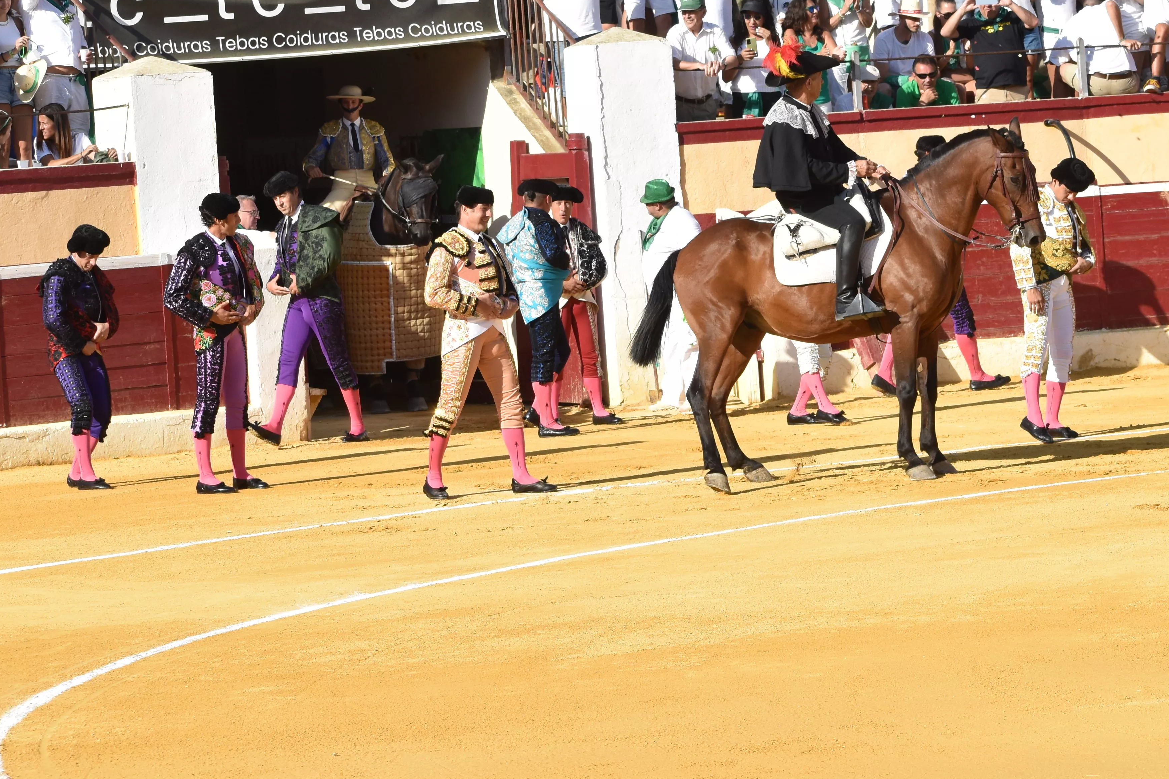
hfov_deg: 11.4
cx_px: 844
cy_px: 244
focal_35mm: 180
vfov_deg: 7.6
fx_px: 5844
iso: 400
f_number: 8
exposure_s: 1/1000
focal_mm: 70
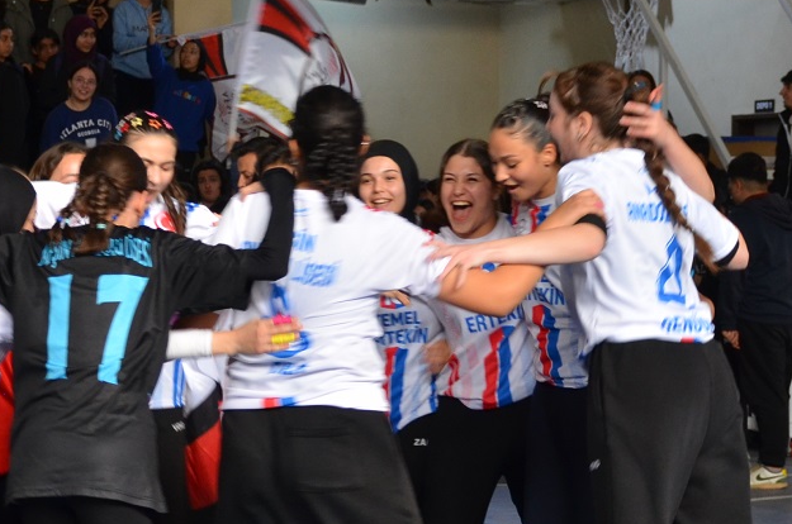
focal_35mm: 144
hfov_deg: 14.3
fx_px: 3162
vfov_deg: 9.5
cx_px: 286
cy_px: 255
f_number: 4.5
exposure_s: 1/60
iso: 800
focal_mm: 40
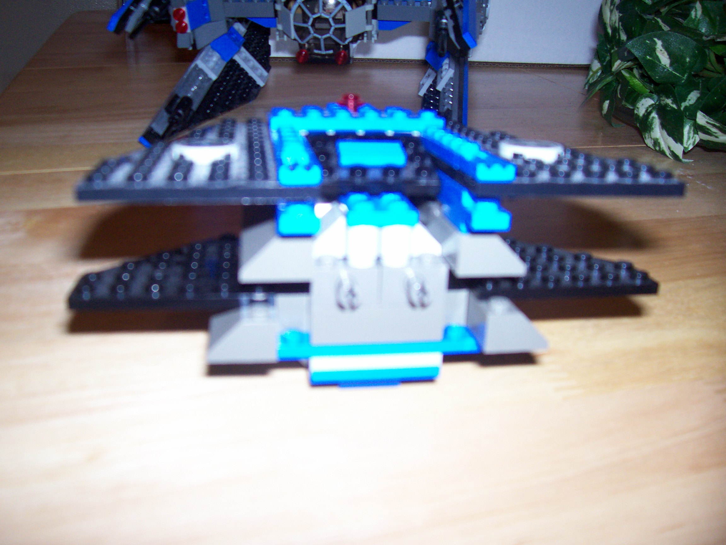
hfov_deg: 54.0
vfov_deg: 41.8
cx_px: 363
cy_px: 272
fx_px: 713
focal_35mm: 34
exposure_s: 1/112
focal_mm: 5.6
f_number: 2.7
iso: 140
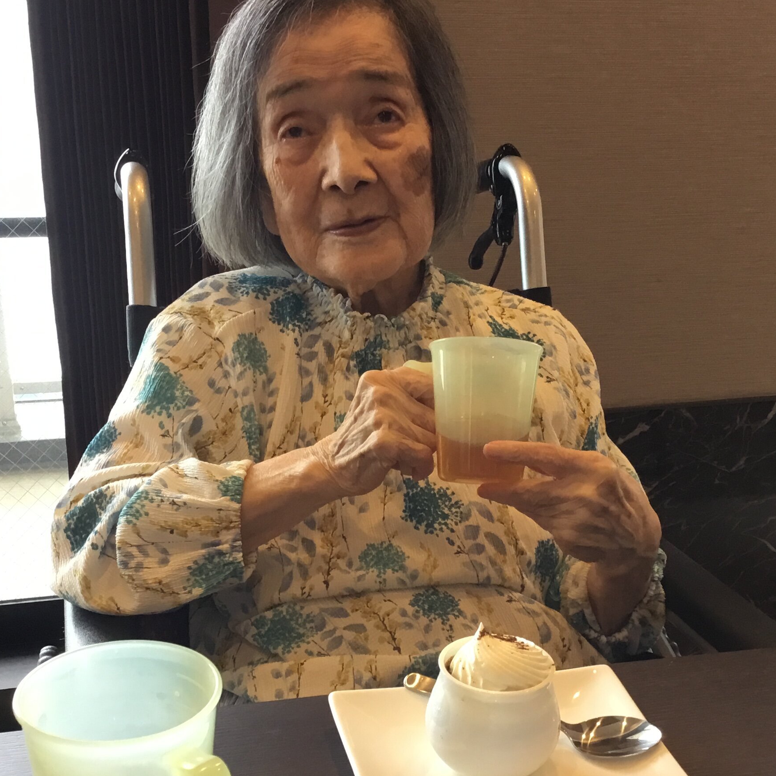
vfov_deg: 33.3
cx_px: 413
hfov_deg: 33.4
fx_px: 1293
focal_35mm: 51
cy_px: 477
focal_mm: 3.3
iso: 32
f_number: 2.4
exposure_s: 1/30
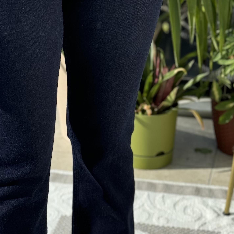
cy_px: 147
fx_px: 925
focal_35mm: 121
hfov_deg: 14.4
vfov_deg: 14.4
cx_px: 85
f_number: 1.78
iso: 64
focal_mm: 6.76
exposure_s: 1/900
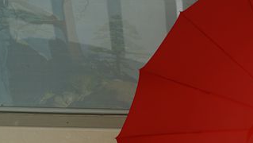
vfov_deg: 10.3
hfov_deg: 17.3
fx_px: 792
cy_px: 109
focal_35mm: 118
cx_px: 307
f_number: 5.6
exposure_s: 1/100
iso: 100
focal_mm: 30
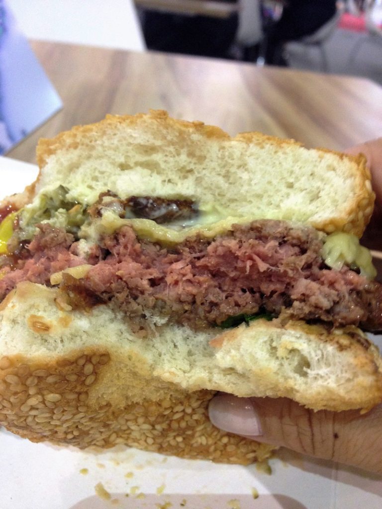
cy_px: 254
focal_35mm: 33
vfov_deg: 55.4
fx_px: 486
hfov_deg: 42.9
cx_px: 191
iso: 200
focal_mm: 4.12
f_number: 2.4
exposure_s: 1/20
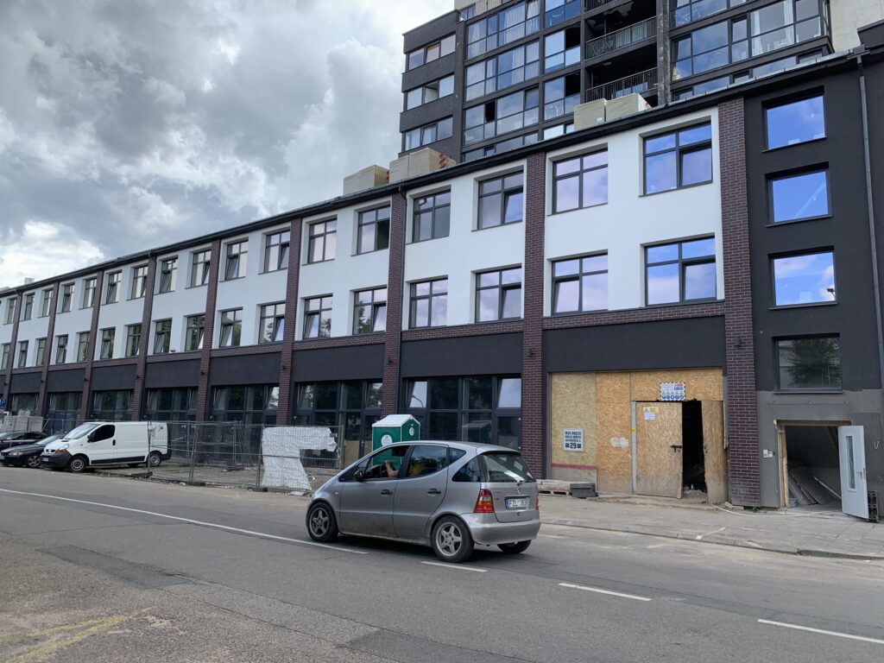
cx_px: 442
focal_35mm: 26
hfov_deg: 67.3
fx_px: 664
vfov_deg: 53.1
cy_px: 332
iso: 25
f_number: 1.8
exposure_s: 1/727
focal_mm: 4.25
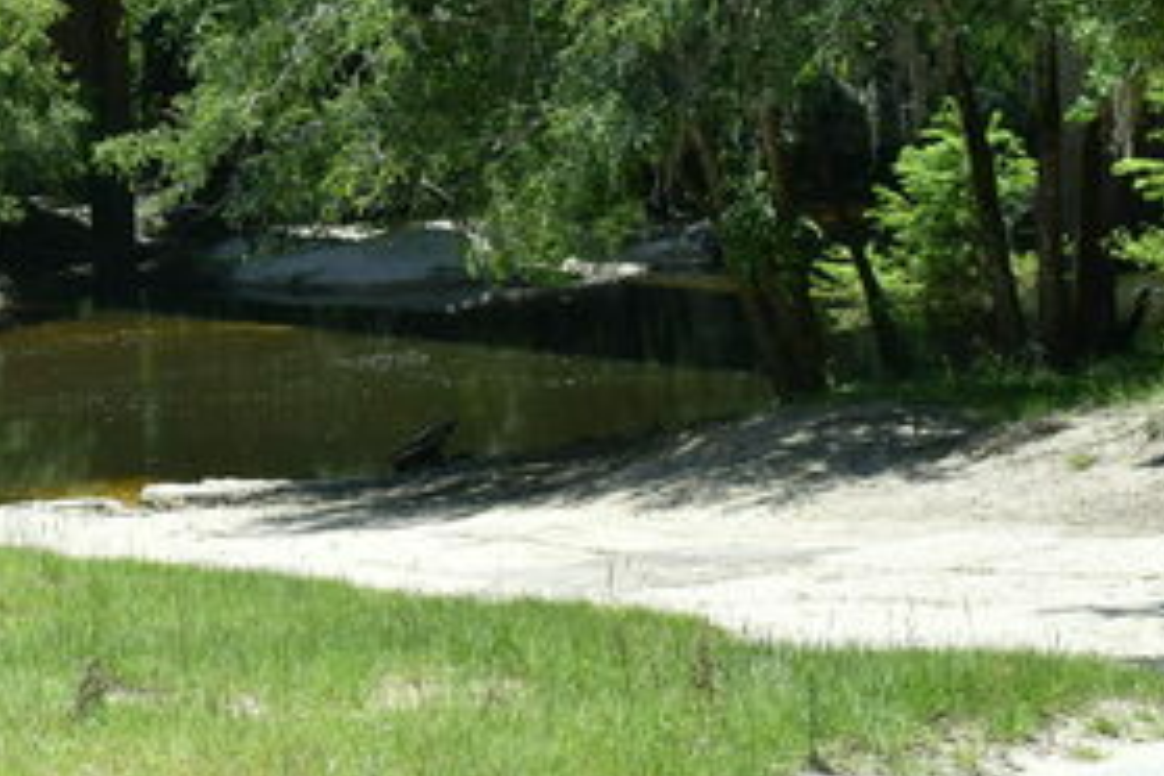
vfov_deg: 16.3
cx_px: 309
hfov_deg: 24.0
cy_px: 421
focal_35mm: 84
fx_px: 2716
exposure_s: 1/200
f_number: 7.1
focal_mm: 26
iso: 100
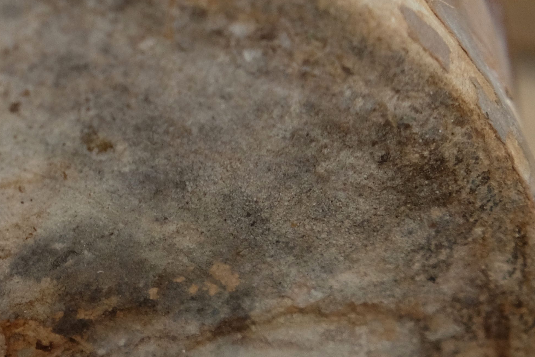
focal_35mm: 181
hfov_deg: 11.2
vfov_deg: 7.5
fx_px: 2690
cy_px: 377
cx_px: -58
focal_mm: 39
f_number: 4
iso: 800
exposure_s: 1/30
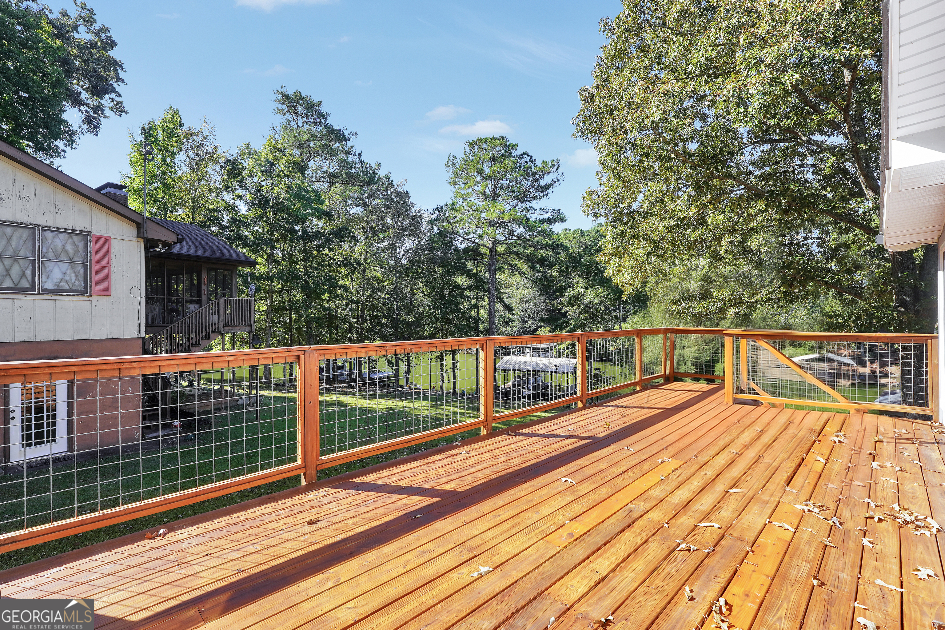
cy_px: 315
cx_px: 472
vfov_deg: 77.3
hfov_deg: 100.4
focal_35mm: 15
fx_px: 394
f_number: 7.1
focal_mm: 10
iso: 100
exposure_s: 1/100
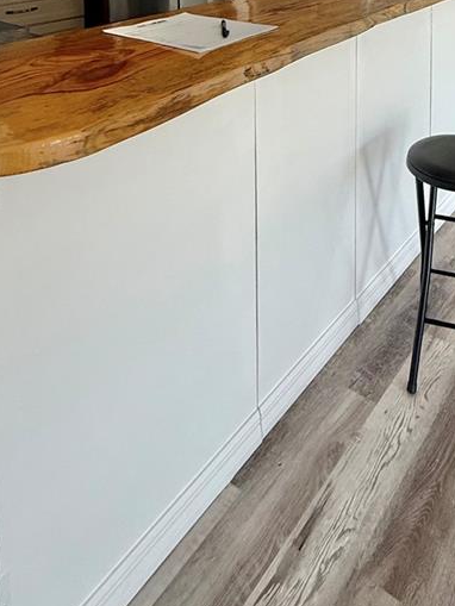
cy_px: -44
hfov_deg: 41.3
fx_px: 578
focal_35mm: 33
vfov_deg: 44.0
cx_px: 359
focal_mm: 2.22
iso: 80
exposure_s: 1/99
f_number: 2.2
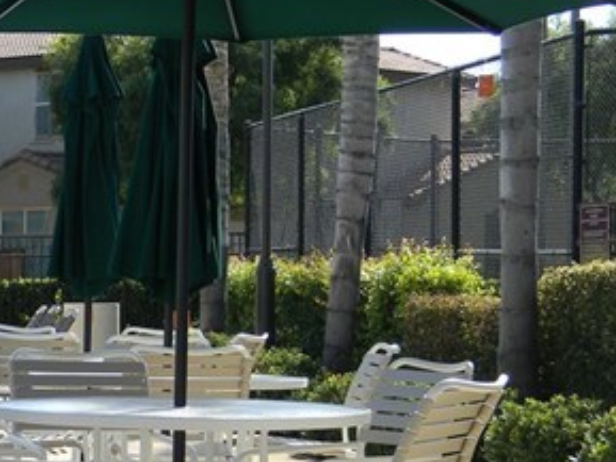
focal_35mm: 124
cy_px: 381
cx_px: 36
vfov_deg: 11.9
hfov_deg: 15.7
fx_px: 2208
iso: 80
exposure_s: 1/278
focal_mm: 10.1
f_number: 4.1
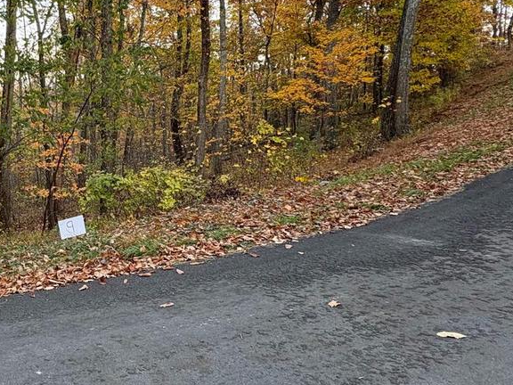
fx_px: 519
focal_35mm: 35
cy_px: 184
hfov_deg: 47.9
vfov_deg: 40.7
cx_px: 63
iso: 125
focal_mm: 2.22
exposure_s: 1/105
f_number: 2.2
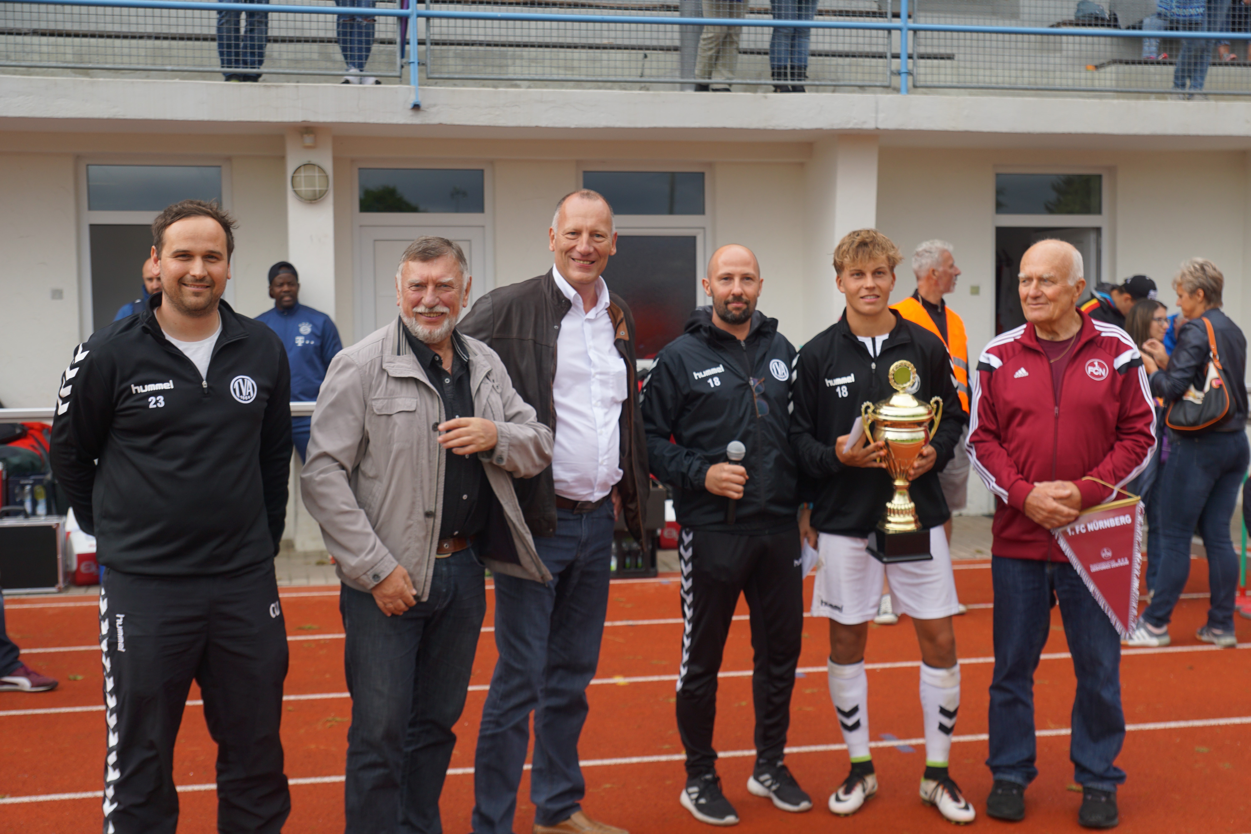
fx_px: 1564
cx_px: 626
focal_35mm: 45
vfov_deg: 29.9
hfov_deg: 43.6
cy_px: 417
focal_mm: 30
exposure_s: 1/160
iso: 100
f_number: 4
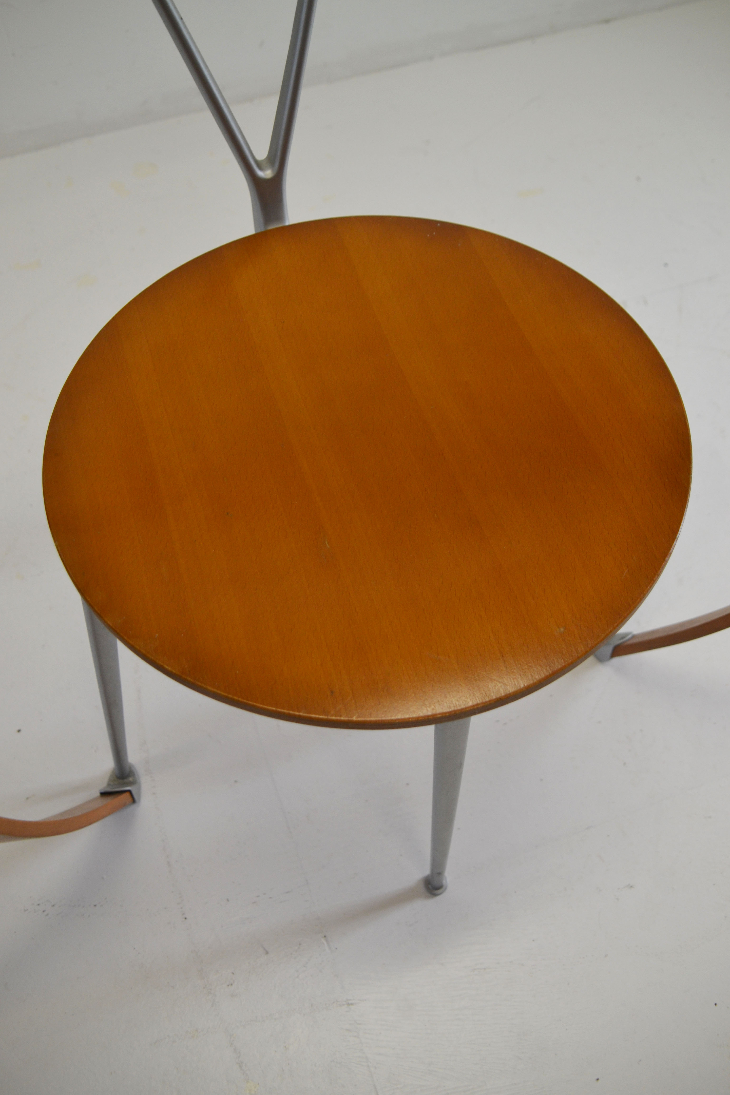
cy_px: 548
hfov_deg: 40.0
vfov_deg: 57.2
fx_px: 1004
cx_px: 365
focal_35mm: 33
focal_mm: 22
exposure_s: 1/60
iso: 400
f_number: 3.8
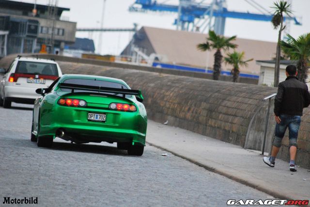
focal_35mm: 330
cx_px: 155
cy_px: 104
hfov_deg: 6.2
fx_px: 2844
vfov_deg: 4.2
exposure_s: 1/500
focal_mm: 220
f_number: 5.3
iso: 1600
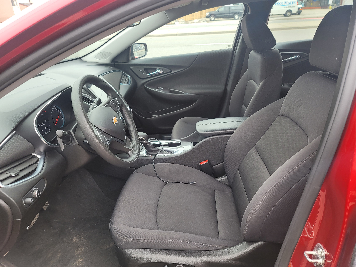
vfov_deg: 54.9
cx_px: 178
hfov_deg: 69.4
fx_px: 257
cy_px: 134
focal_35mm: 25
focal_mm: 7
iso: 64
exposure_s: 1/120
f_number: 1.8
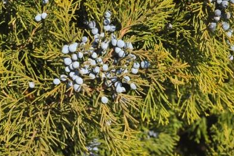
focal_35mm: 121
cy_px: 74
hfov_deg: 16.9
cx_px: 124
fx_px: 786
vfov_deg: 11.3
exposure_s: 1/500
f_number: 11
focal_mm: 70
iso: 1000
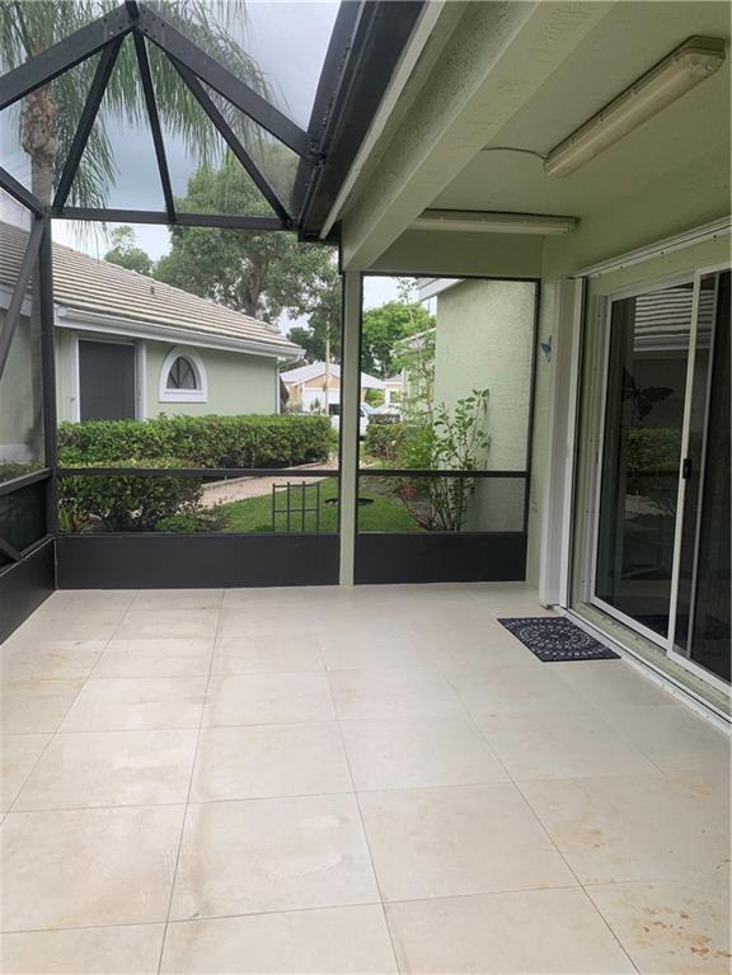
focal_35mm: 26
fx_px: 733
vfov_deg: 67.3
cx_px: 366
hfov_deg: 53.1
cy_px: 488
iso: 25
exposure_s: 1/268
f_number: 1.8
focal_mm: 4.25
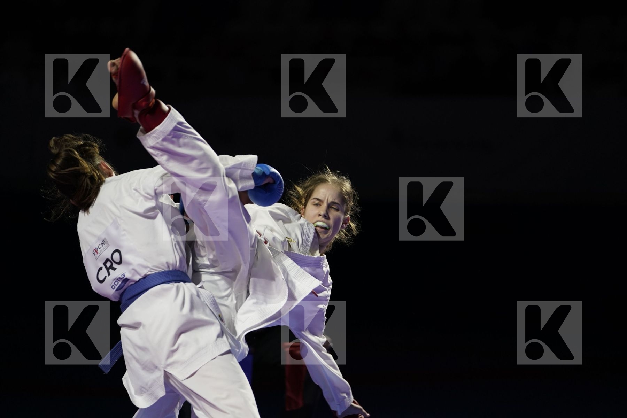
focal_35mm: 181
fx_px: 3152
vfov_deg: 7.6
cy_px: 209
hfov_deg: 11.4
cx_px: 314
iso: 1250
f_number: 2.8
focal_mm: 181
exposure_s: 1/1000
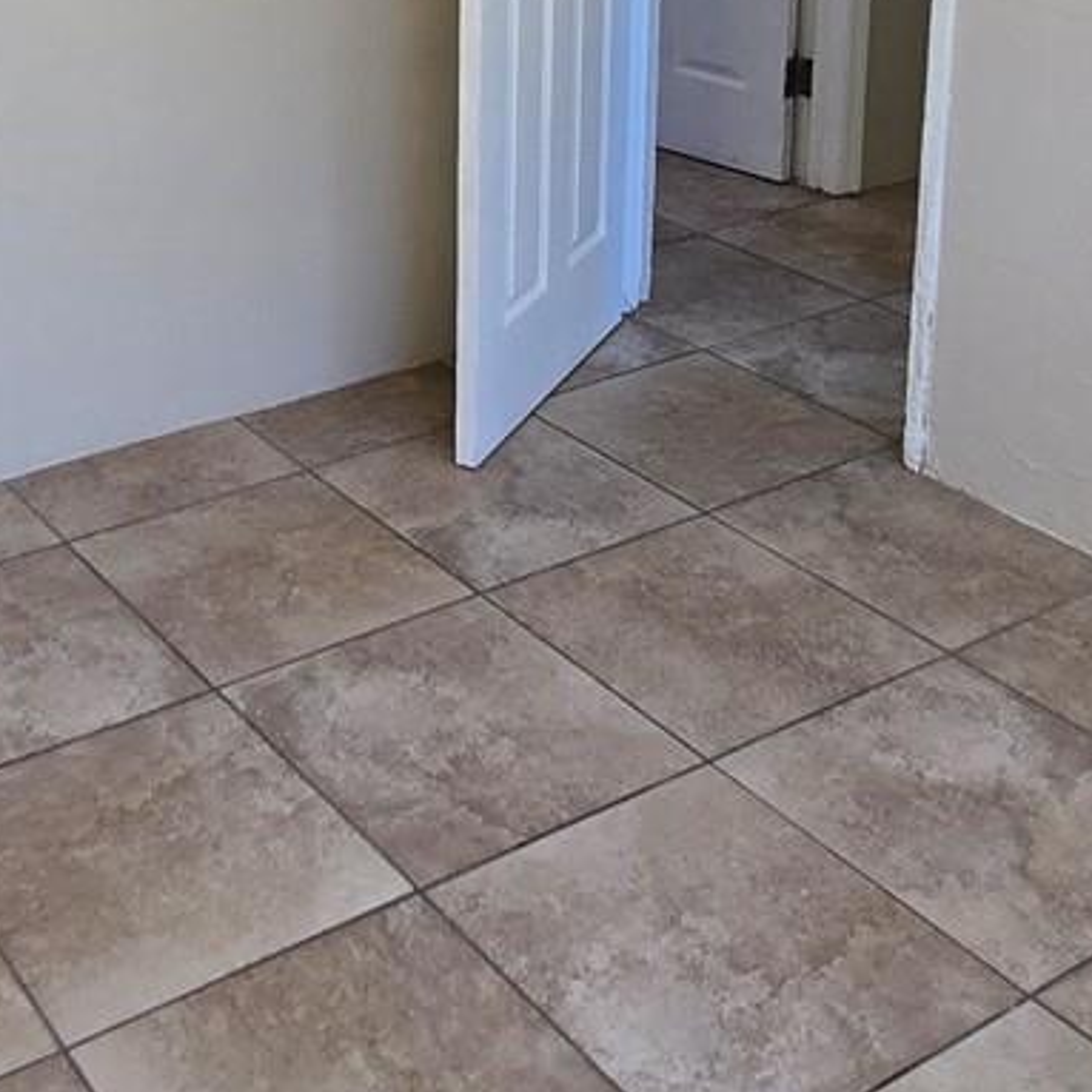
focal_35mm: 48
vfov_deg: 31.6
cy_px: -88
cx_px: 163
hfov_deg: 33.9
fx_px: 1713
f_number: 2.2
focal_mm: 2.2
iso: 80
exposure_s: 1/120
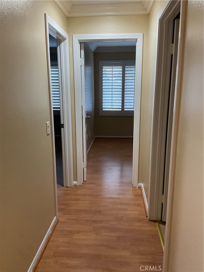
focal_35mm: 29
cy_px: 136
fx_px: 228
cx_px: 102
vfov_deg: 61.7
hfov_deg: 48.2
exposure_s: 1/60
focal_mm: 3
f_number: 1.8
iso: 250
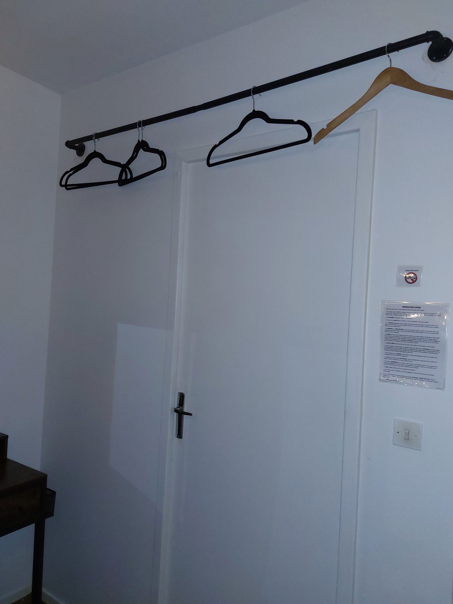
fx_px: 436
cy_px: 302
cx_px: 226
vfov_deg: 69.4
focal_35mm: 25
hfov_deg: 54.9
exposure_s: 1/100
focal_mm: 5.23
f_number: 1.8
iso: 320
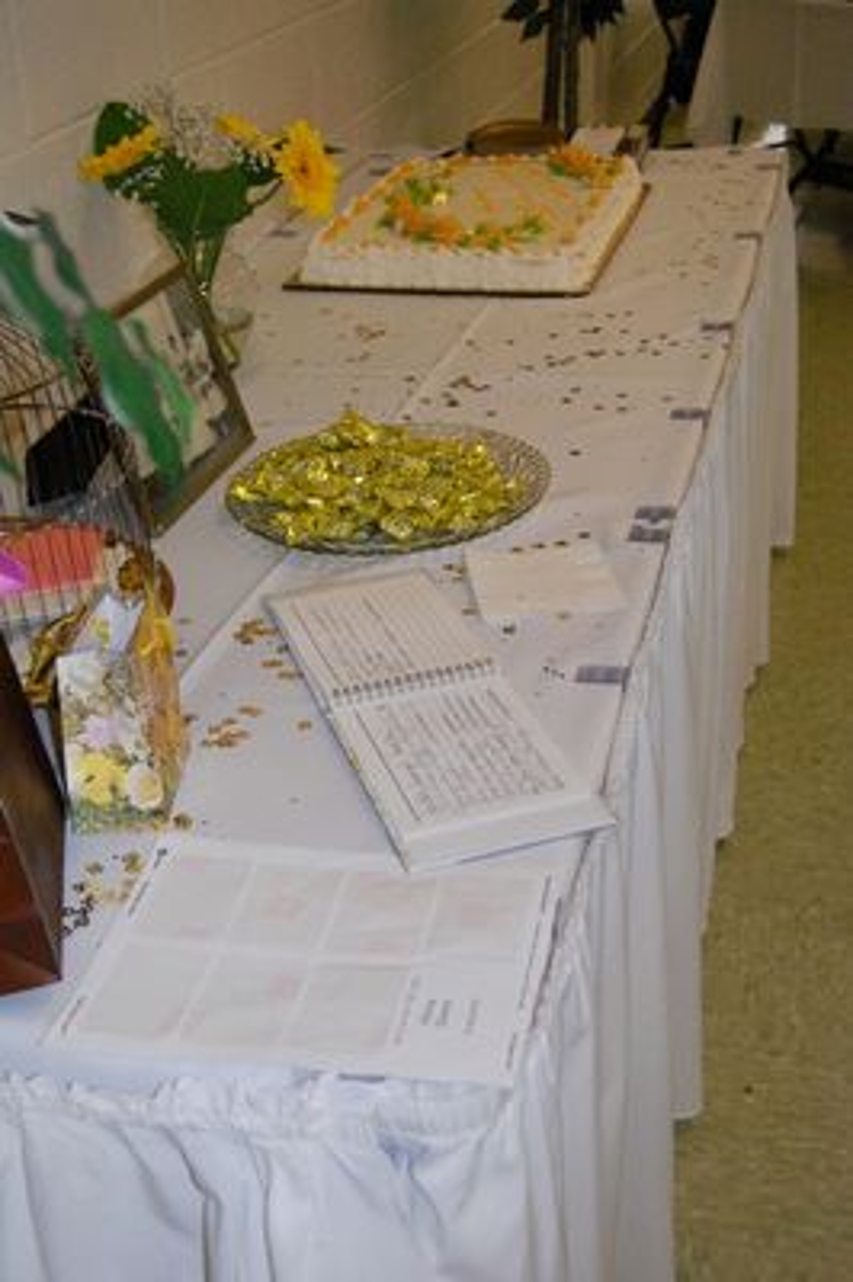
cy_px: 641
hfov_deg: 28.9
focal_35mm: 46
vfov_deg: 42.4
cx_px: 426
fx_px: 1655
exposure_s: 1/160
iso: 1600
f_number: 5
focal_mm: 31
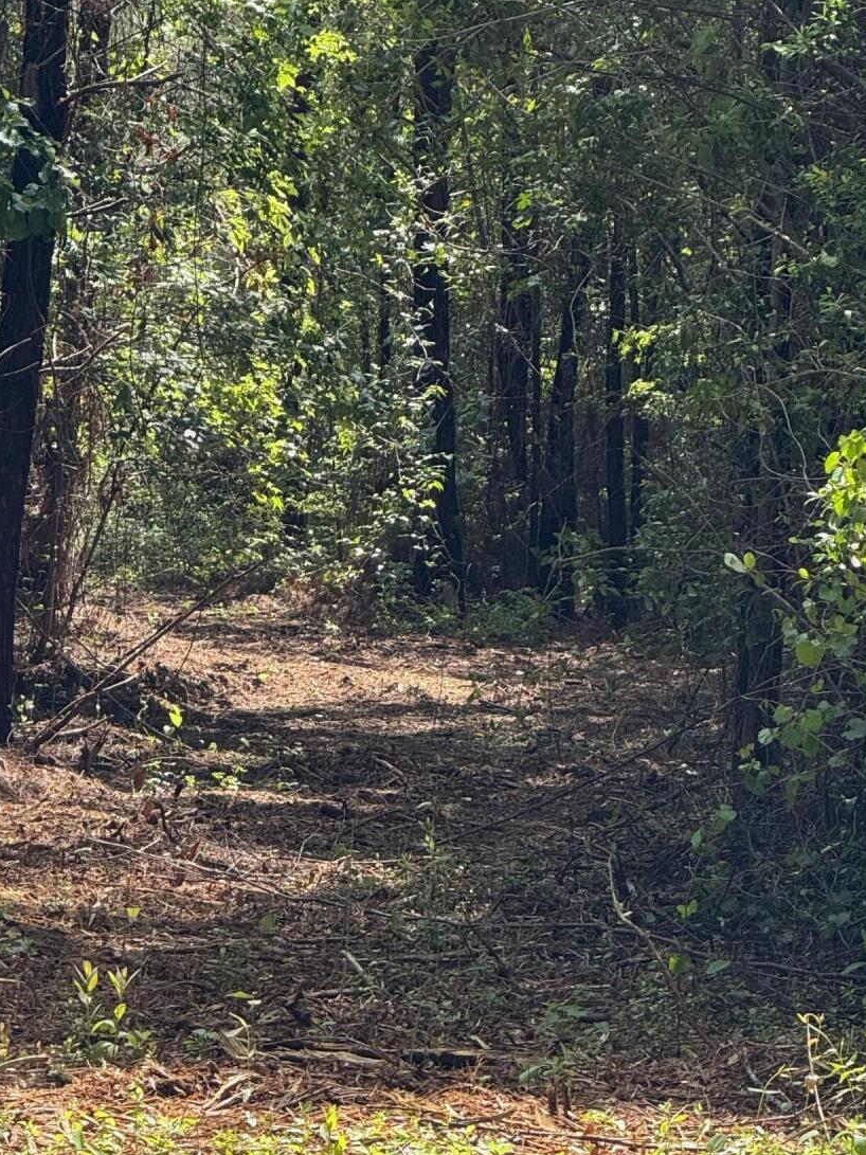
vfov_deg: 9.0
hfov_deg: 6.8
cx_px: 332
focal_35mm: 220
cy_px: 338
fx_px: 7340
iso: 50
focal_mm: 15.66
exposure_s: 1/243
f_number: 2.8
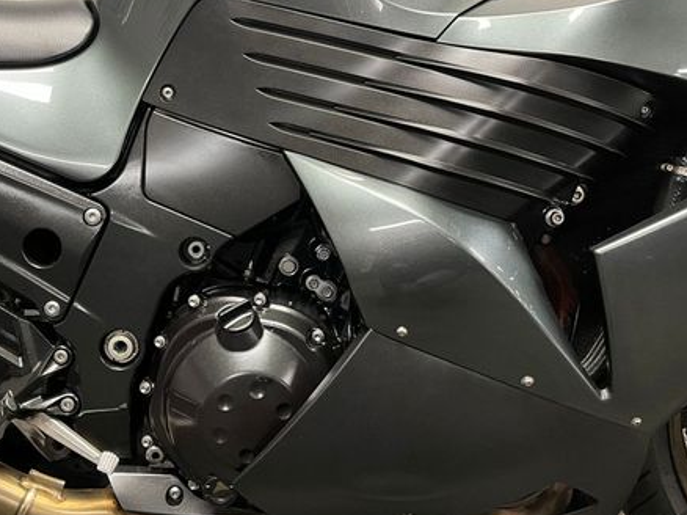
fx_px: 754
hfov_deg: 48.6
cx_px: 267
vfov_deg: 37.4
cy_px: 187
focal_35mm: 38
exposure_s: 1/50
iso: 400
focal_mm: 5.1
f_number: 1.6
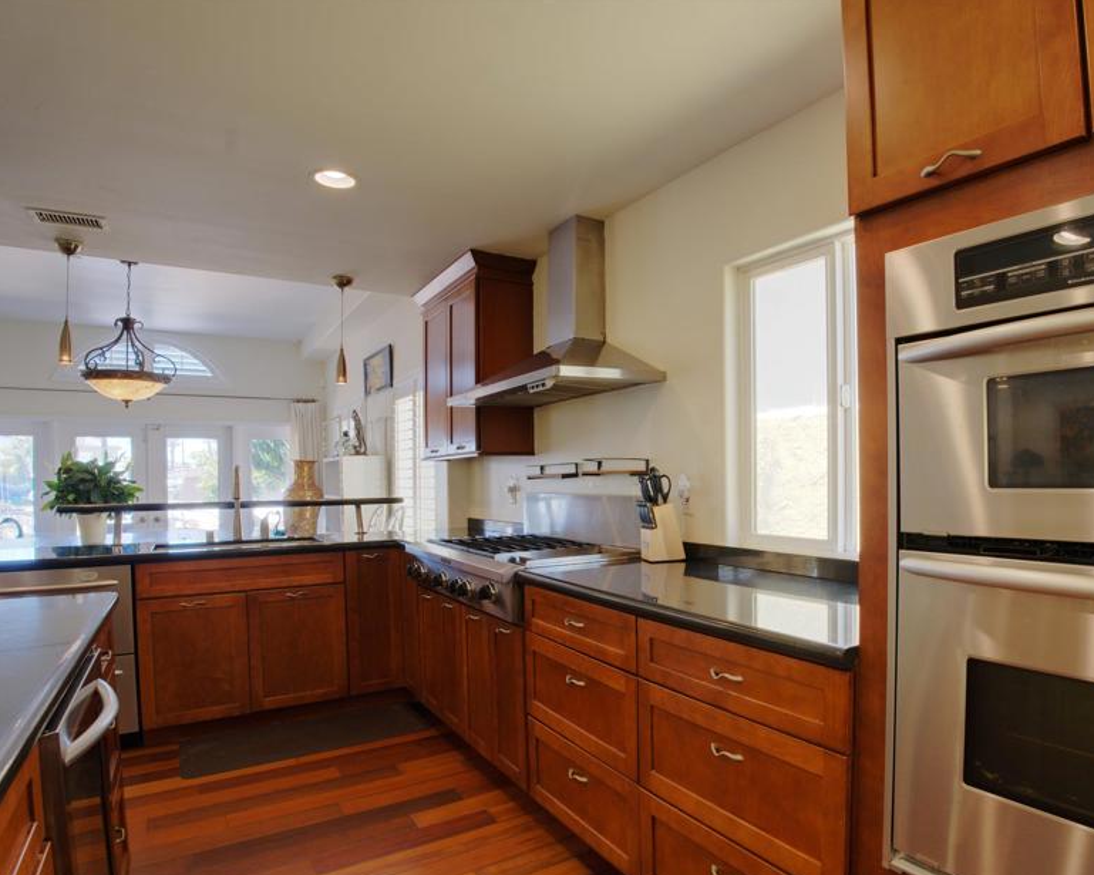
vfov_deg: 67.9
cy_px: 482
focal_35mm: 20
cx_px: 680
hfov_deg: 79.0
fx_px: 647
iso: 250
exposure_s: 1/40
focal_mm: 16
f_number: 8
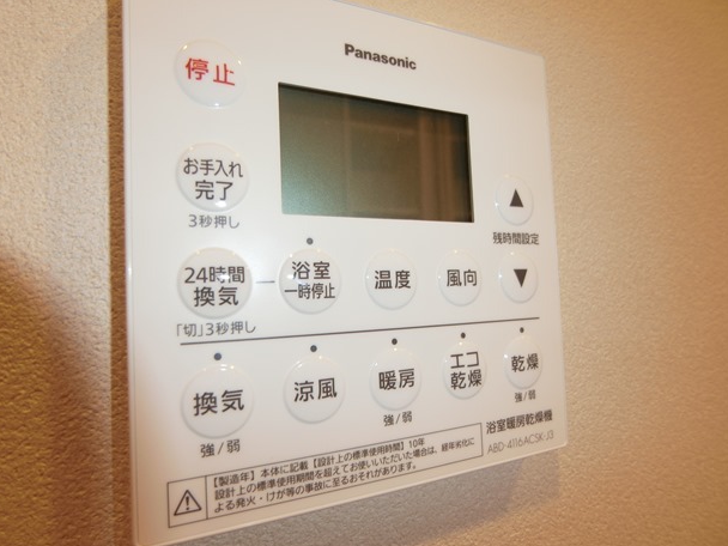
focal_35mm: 20
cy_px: 286
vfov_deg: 65.9
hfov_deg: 81.7
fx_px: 421
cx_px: 350
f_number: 2.7
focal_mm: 4.06
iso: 80
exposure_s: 1/60
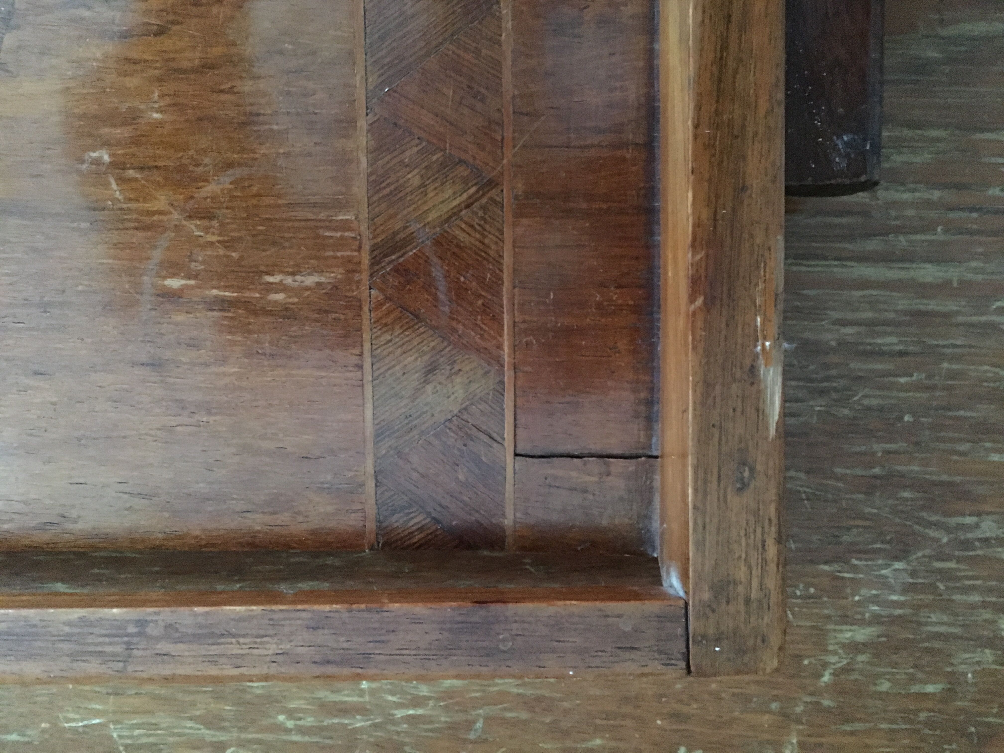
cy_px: 376
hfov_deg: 61.7
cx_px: 502
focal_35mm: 29
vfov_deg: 48.2
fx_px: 841
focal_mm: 4.15
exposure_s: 1/17
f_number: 2.2
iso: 640
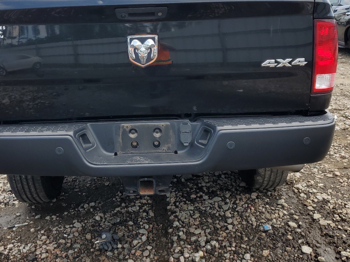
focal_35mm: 38
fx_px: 384
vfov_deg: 37.1
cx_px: 148
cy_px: 75
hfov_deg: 48.8
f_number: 1.5
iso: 50
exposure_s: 1/1429
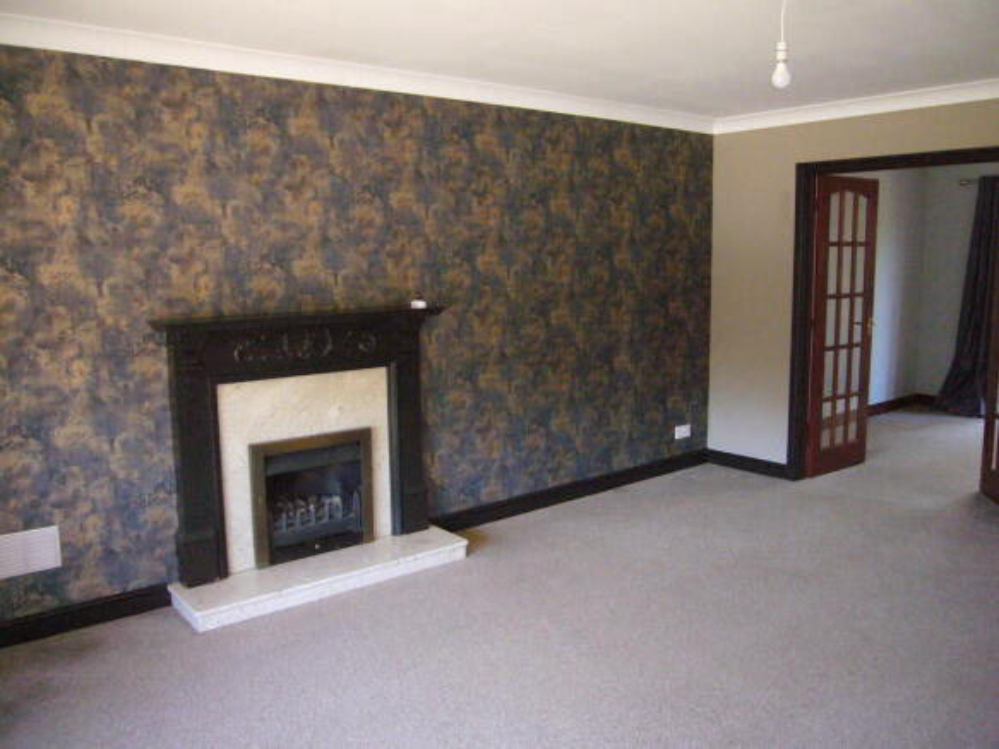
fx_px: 808
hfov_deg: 63.5
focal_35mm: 28
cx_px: 500
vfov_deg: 49.7
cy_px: 374
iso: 400
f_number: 2.8
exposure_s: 1/30
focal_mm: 4.6
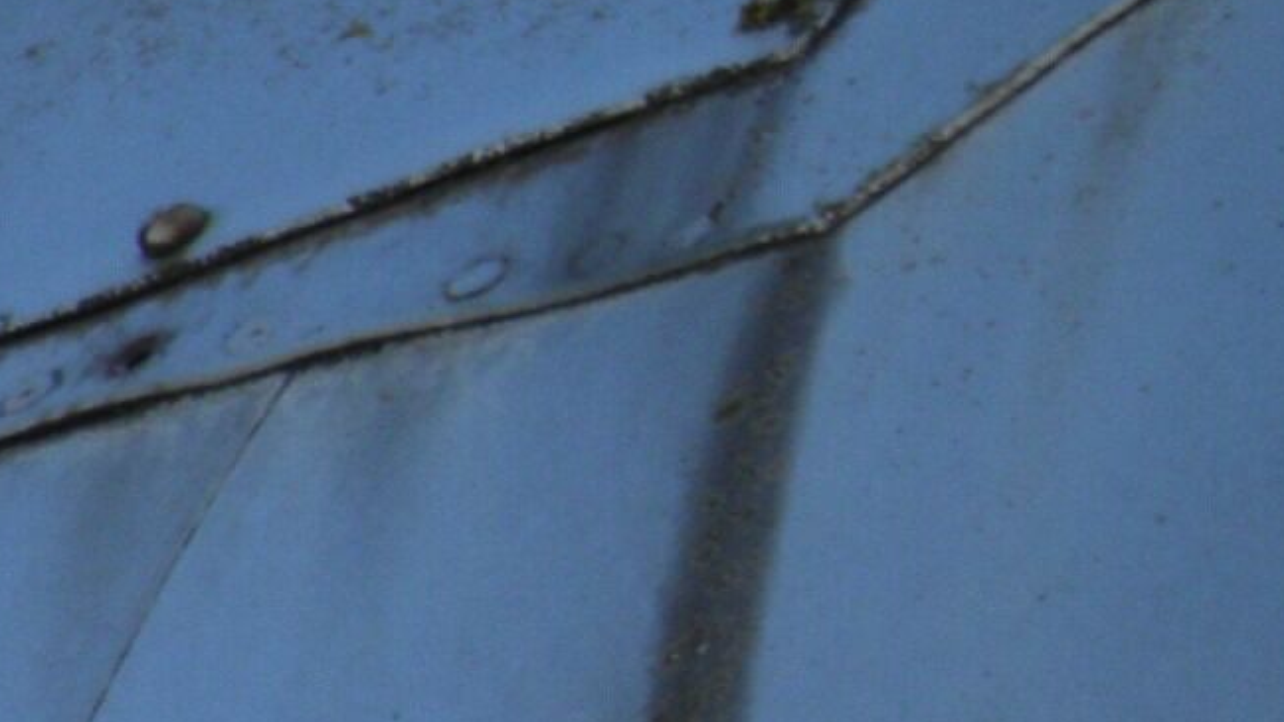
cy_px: -57
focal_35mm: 2244
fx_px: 76397
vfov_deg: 0.5
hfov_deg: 1.0
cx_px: -619
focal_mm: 117.2
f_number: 5.1
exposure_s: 1/250
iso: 50
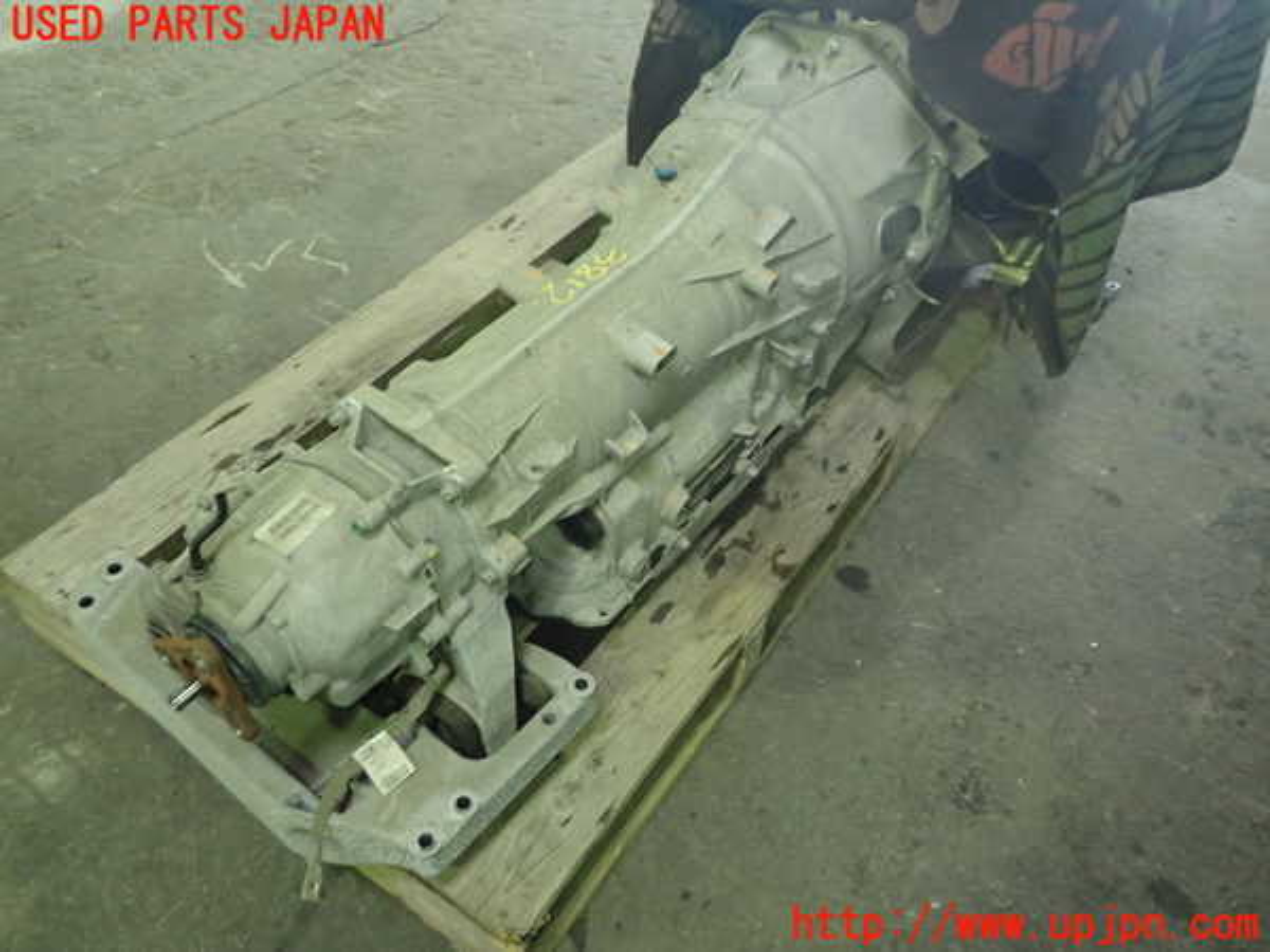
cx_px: 635
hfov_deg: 60.0
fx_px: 1101
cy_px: 476
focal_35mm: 30
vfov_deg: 46.8
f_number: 2.3
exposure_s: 1/30
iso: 640
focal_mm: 5.4
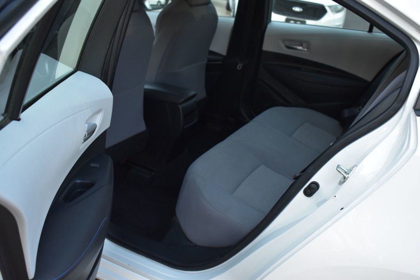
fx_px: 420
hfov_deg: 53.1
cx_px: 210
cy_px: 140
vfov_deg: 36.8
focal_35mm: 36
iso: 1600
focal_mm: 24
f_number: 5
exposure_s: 1/15
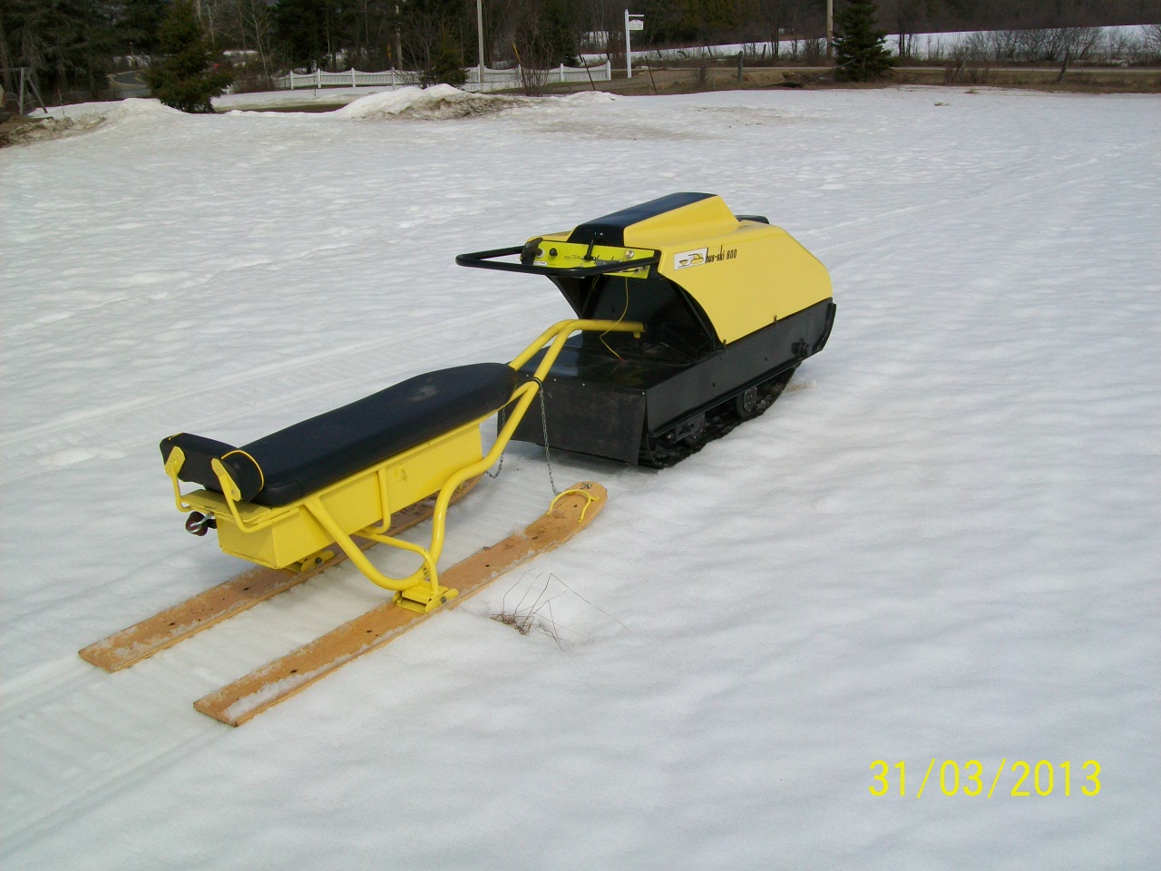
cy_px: 436
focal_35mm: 36
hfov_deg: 51.4
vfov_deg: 39.7
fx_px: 1207
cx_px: 580
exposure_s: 1/1280
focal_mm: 6
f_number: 4.8
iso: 64
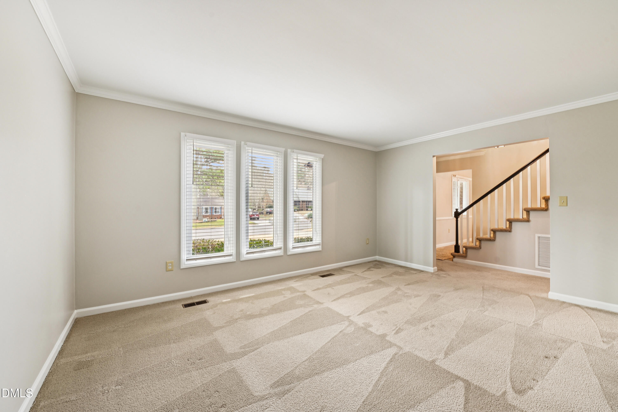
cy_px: 206
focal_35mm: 14
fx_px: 240
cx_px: 309
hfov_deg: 104.3
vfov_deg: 81.2
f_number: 9
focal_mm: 14
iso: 200
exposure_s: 1/5
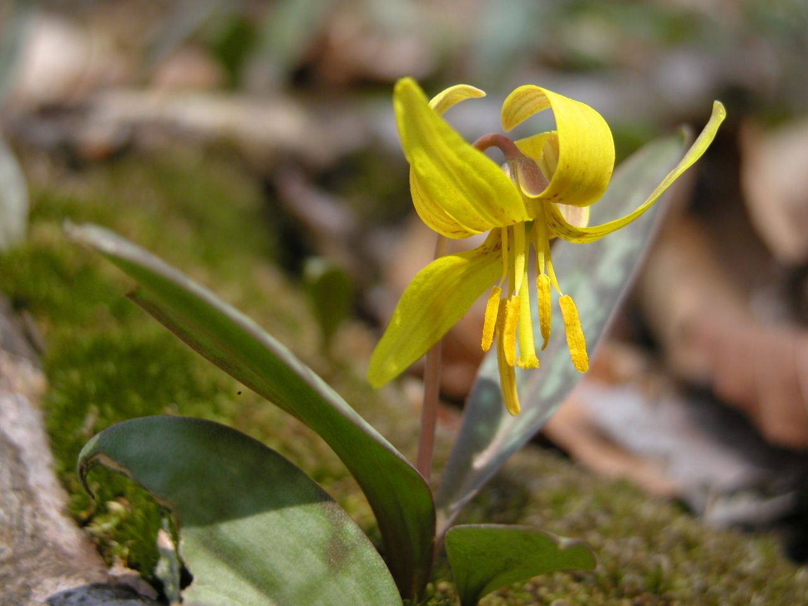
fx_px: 1937
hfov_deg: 23.6
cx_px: 404
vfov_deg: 17.8
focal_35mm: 83
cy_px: 303
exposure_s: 1/530
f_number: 3.5
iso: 100
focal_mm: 21
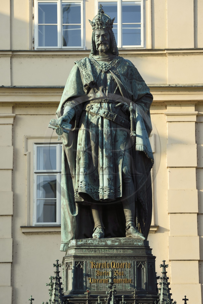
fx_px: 1269
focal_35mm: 150
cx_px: 102
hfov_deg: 9.1
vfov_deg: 13.7
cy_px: 152
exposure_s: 1/320
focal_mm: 150
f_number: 9
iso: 200
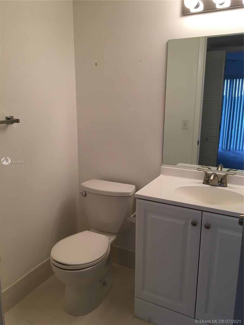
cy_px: 162
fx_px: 273
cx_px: 122
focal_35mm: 29
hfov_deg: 48.2
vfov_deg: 61.7
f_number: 2.2
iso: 25
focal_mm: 4.15
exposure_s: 1/40
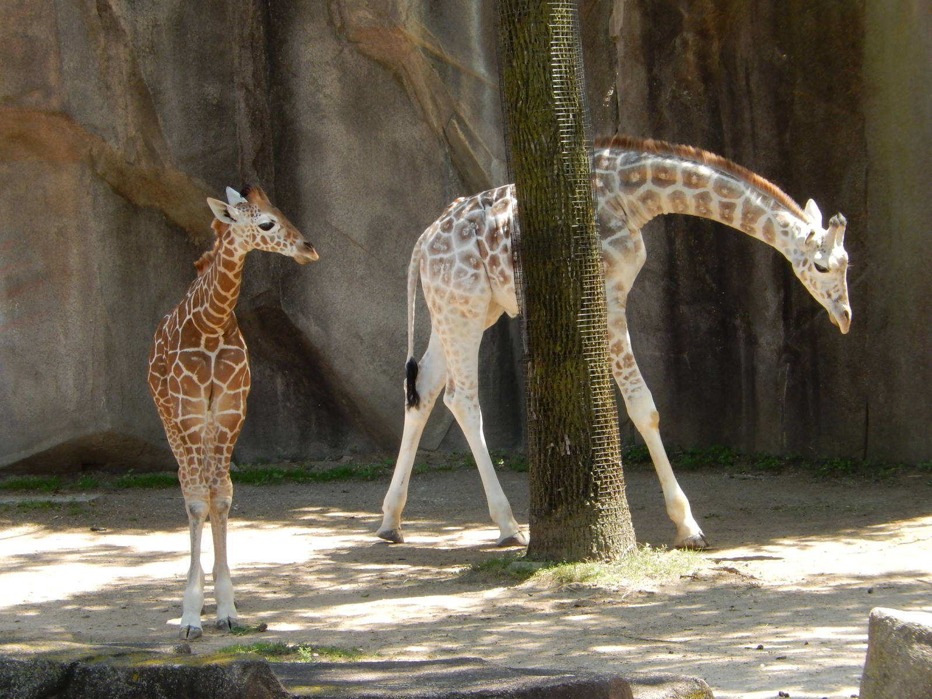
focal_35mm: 147
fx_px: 3958
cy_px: 350
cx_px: 466
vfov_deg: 10.1
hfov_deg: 13.4
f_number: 5.6
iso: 360
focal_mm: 26.4
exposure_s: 1/250
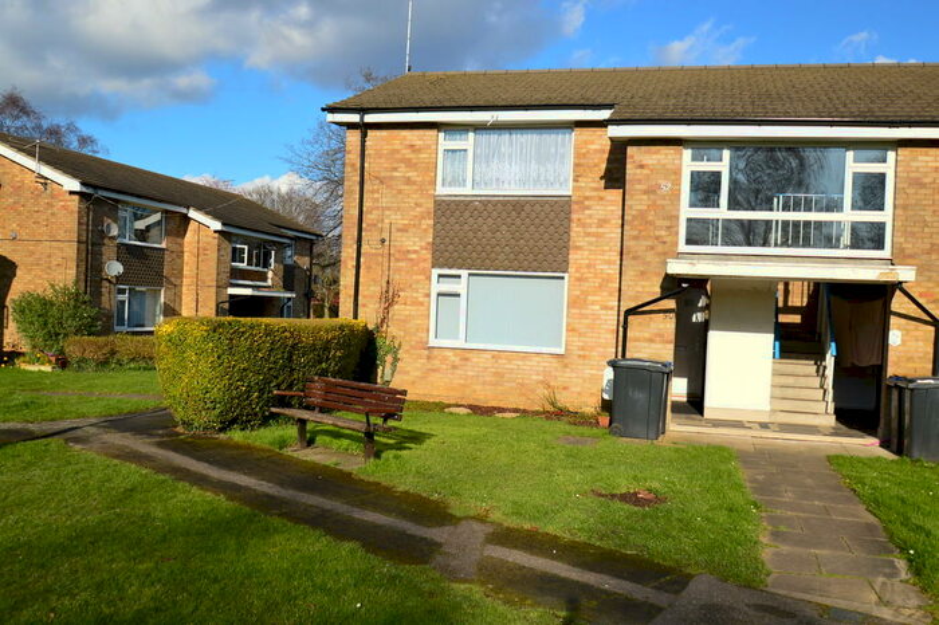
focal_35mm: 32
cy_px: 312
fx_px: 821
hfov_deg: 59.5
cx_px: 470
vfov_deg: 41.7
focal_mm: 21
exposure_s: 1/1250
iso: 200
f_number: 5
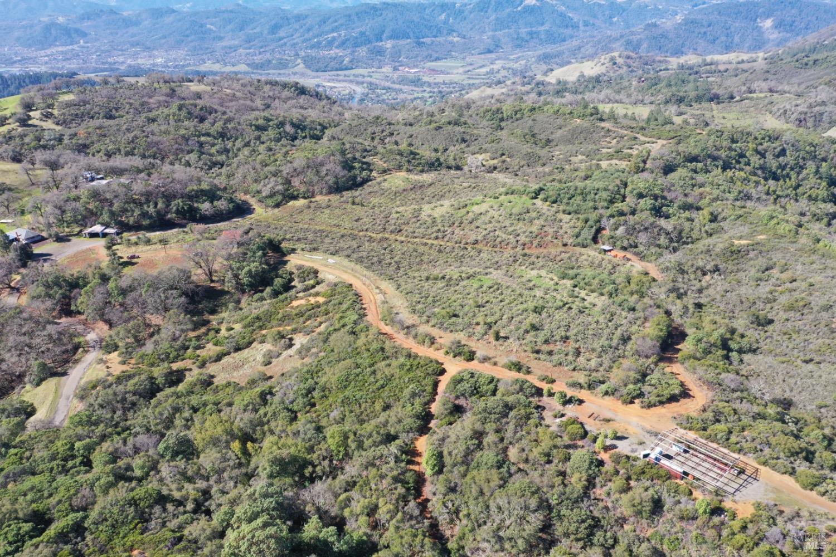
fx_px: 650
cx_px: 418
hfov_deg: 65.5
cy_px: 278
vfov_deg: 46.4
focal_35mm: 28
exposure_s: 1/160
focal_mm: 10.26
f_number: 5.6
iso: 100
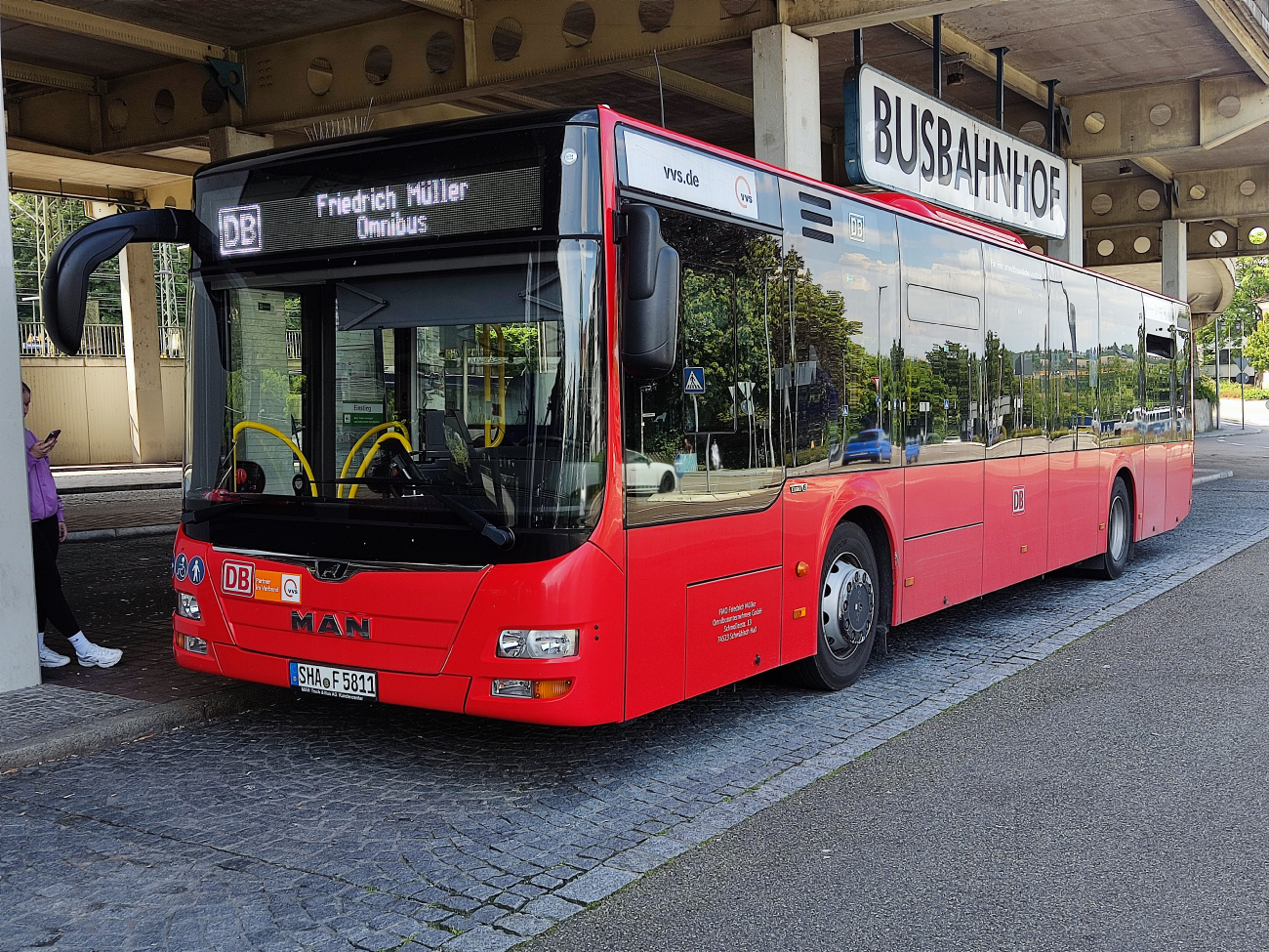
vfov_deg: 40.7
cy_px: 476
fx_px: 1283
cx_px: 634
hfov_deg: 52.6
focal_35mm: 35
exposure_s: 1/289
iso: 50
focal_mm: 4.71
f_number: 1.79
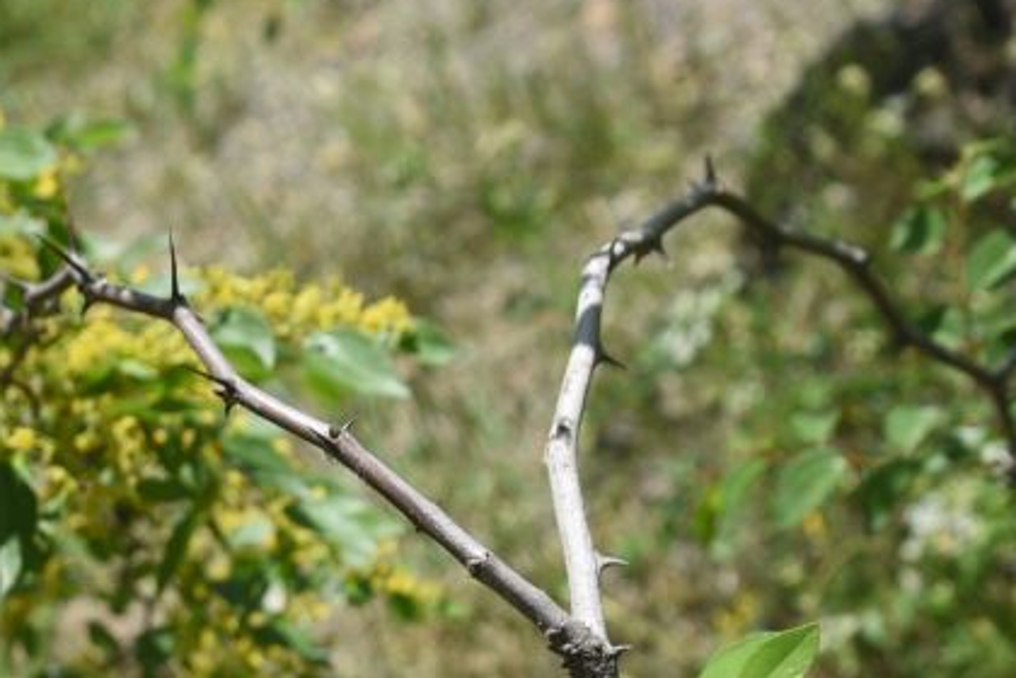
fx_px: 2709
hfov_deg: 21.1
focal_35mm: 96
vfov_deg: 13.7
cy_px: 878
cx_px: 247
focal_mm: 31
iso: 100
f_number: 7.1
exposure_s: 1/320
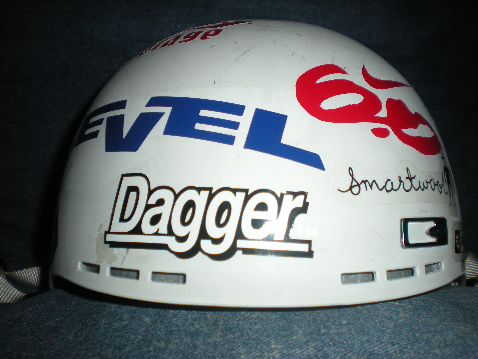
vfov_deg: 37.7
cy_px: 180
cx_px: 239
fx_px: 525
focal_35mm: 38
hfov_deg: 49.0
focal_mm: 6.3
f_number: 3.1
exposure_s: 1/60
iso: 64
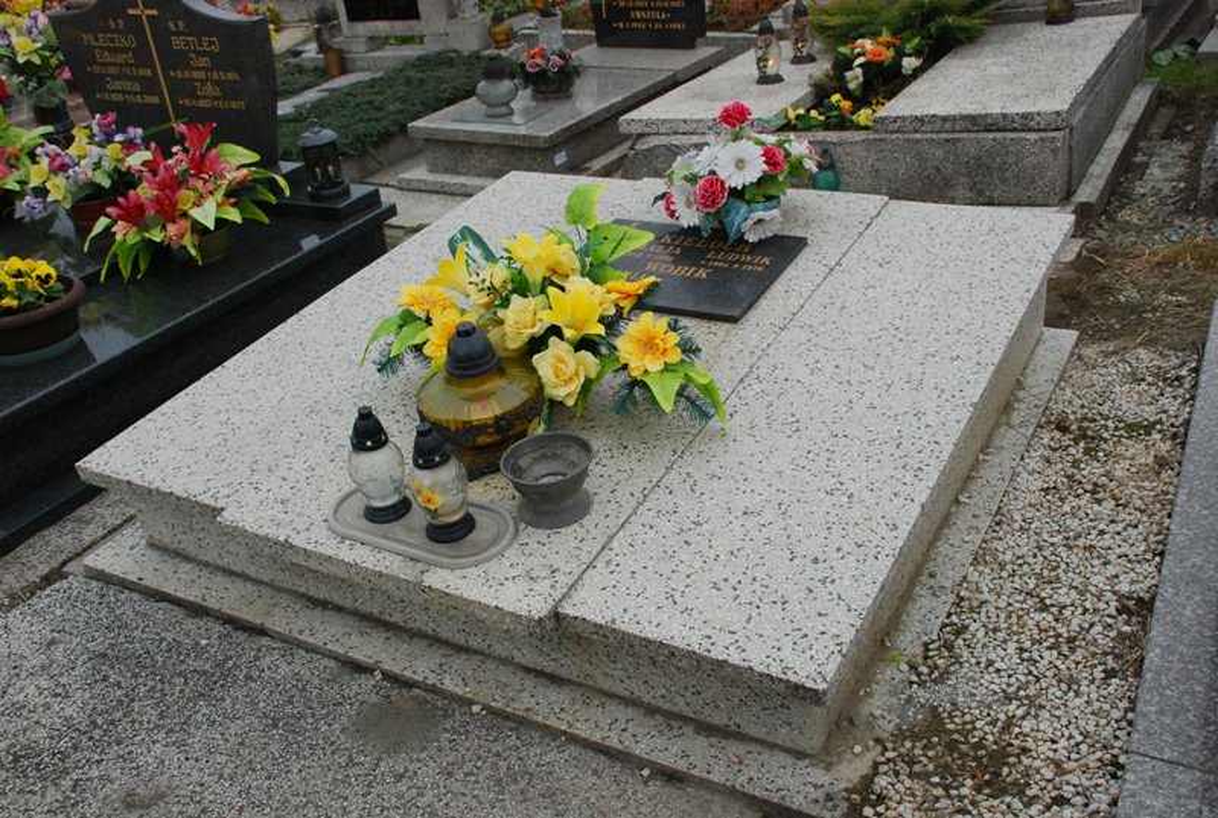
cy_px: 409
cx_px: 609
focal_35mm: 36
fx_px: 1220
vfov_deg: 37.0
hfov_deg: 53.0
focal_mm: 24
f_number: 8
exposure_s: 1/100
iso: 500
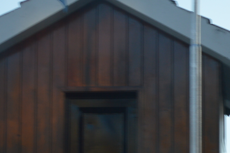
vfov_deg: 4.8
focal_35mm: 286
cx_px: 243
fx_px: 1823
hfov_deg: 7.2
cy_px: 143
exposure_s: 1/125
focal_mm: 55
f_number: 5.6
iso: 160
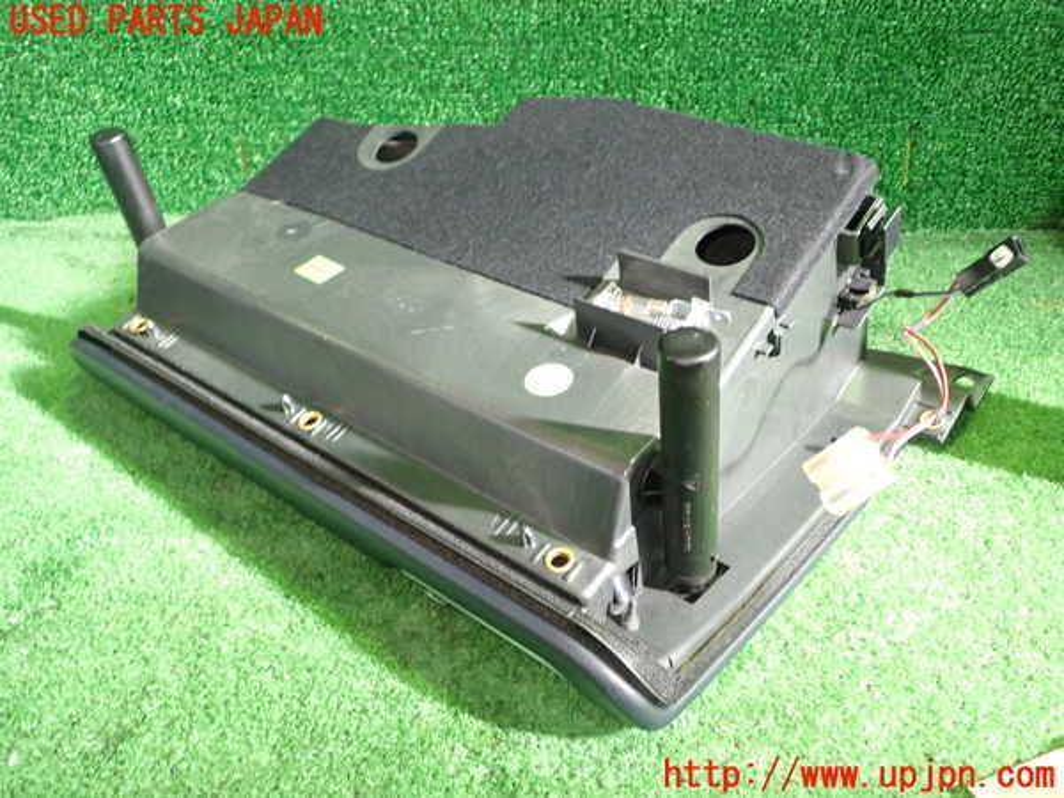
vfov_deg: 46.8
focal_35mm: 30
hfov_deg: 60.0
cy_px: 399
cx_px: 532
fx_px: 922
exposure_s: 1/30
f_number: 2.3
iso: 500
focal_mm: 5.4
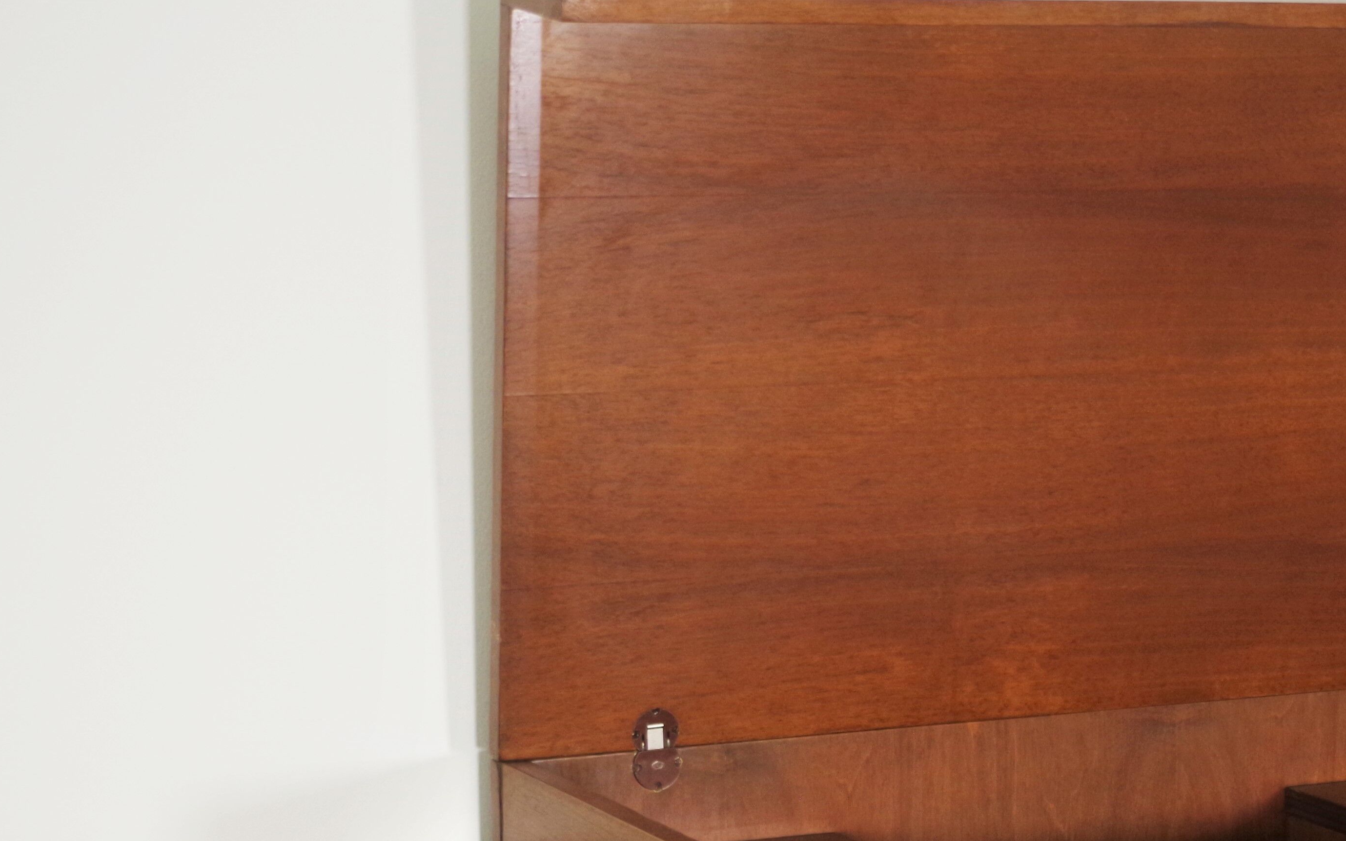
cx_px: 1162
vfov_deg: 12.7
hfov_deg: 20.1
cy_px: 741
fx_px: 3742
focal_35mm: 102
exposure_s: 1/60
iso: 800
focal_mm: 30.63
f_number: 4
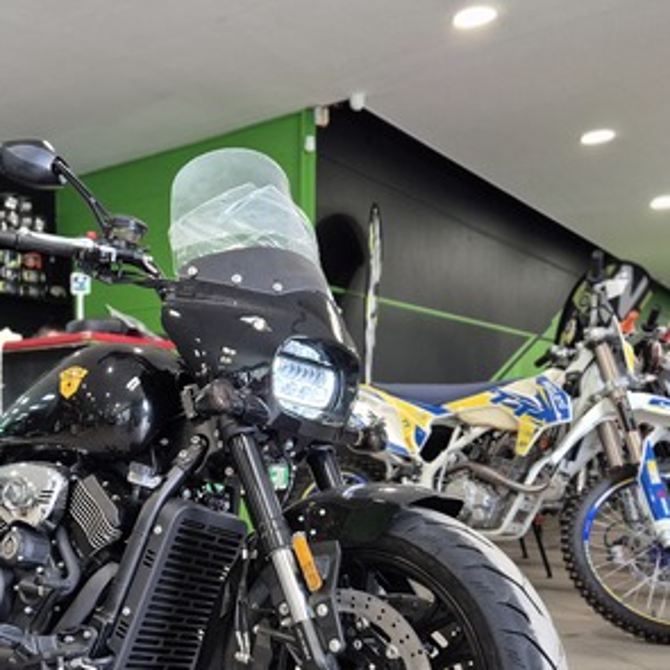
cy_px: 492
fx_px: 876
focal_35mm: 40
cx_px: 116
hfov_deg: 39.9
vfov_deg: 40.8
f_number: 1.8
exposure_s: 1/100
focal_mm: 5.4
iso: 500
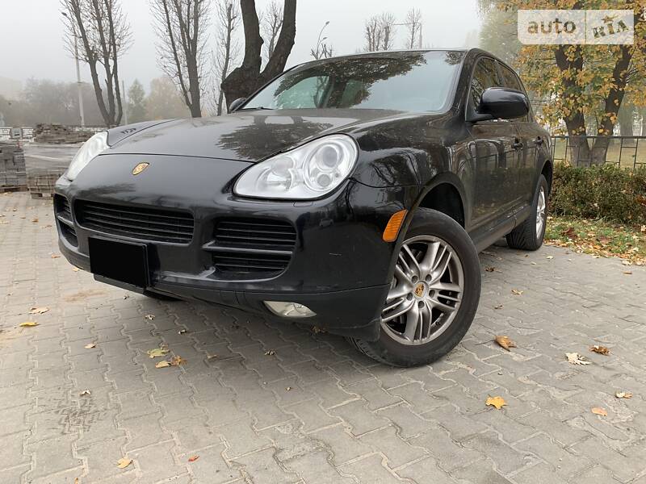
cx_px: 323
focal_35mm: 26
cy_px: 242
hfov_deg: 67.3
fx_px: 485
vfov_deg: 53.1
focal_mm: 4.2
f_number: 1.8
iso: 25
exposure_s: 1/182
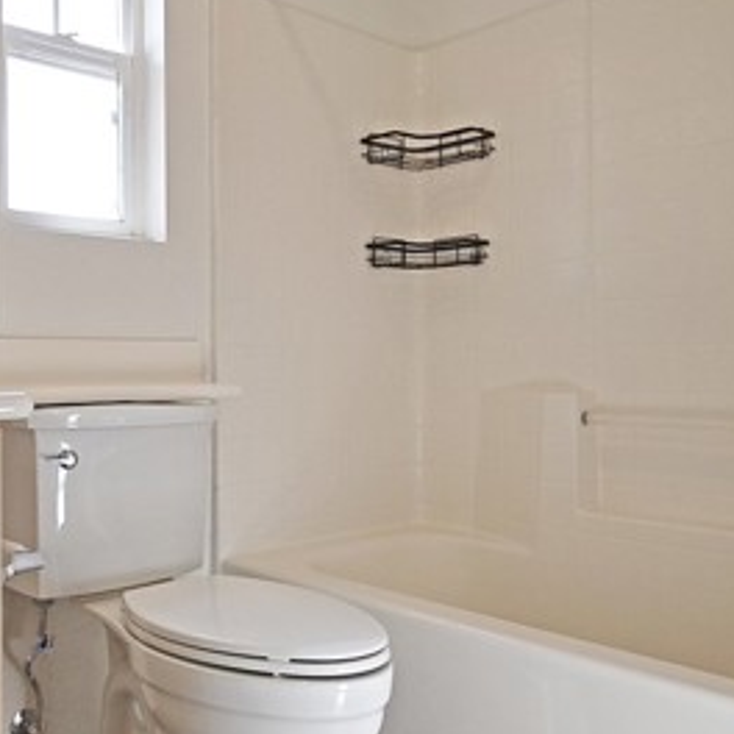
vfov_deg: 46.6
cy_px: 359
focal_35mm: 36
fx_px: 852
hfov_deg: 44.8
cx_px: 170
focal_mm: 11.5
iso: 180
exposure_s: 1/125
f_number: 5.6
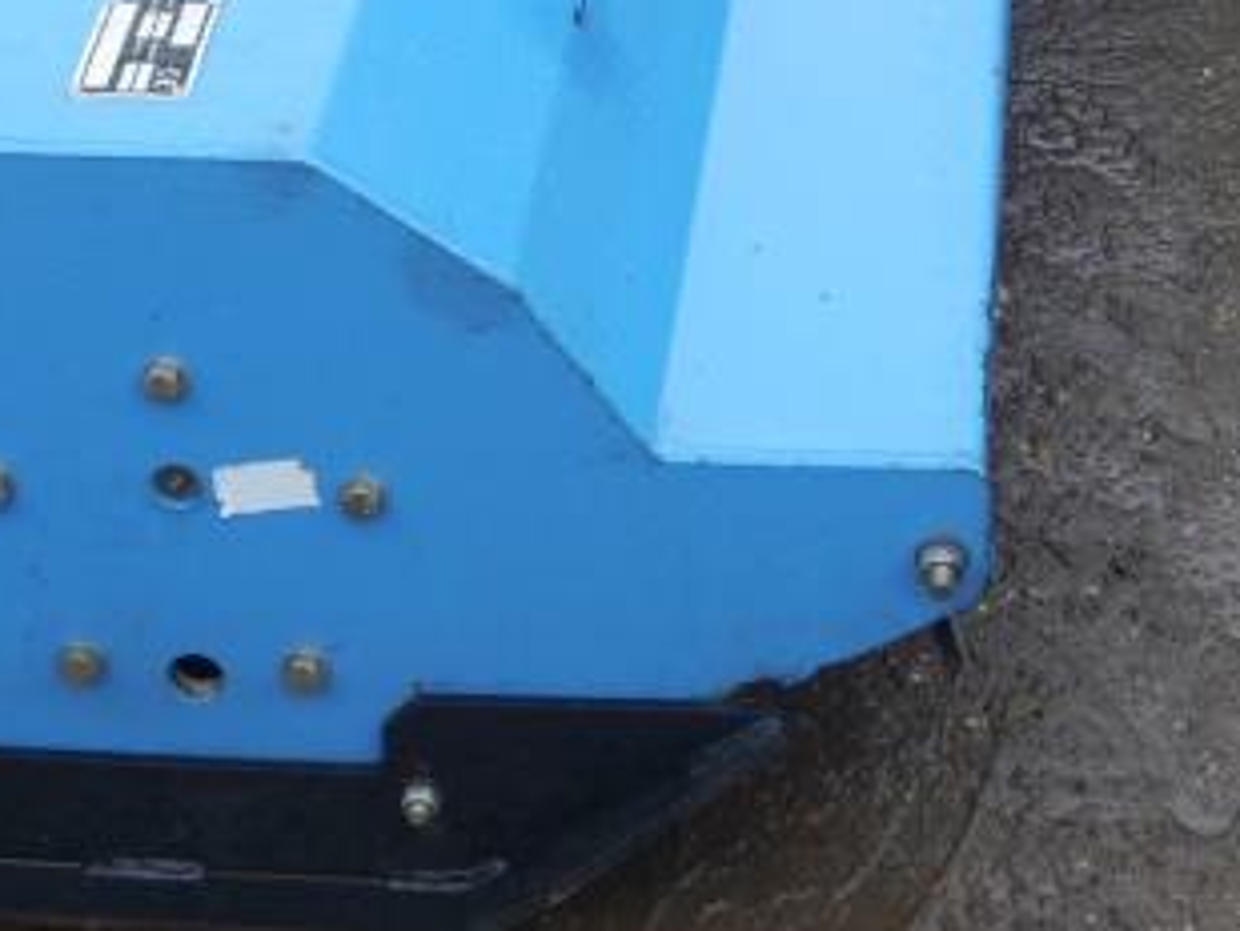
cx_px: 947
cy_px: -417
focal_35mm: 106
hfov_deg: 18.4
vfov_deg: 13.3
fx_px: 3799
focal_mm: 16
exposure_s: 1/60
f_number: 3.9
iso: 160
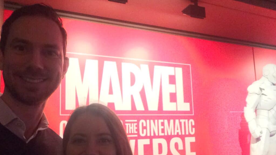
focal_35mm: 34
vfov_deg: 34.4
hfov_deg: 58.0
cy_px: 100
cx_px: 138
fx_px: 249
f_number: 2.4
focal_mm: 2.15
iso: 640
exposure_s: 1/17
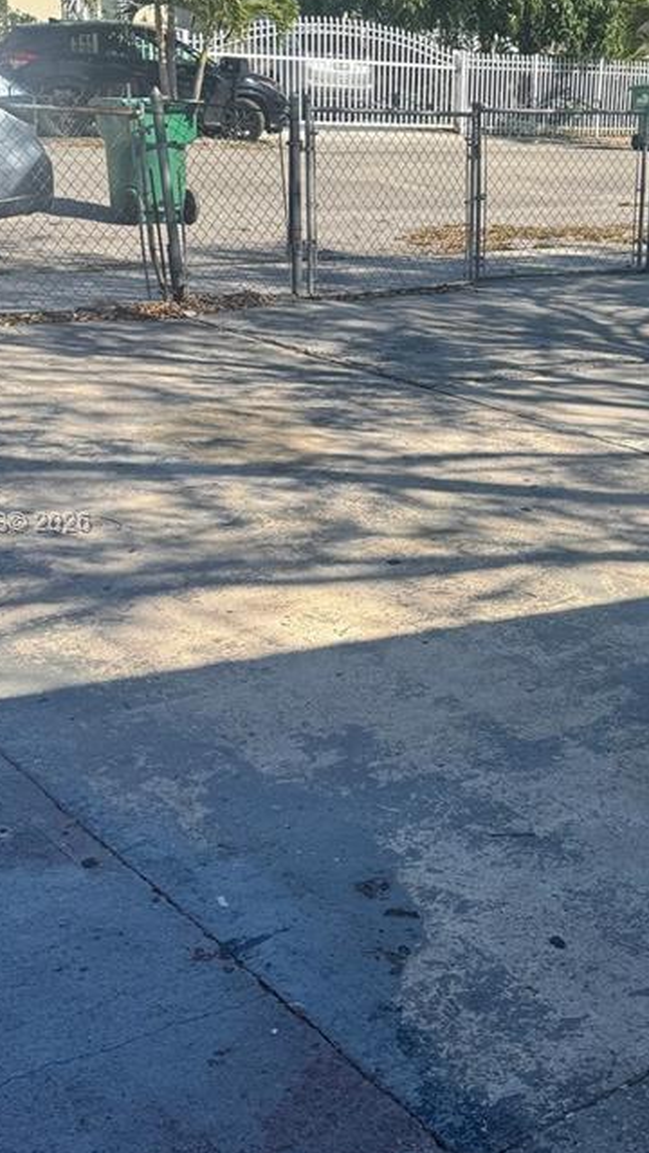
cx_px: 568
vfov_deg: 42.1
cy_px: 524
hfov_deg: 23.8
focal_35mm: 49
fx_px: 1499
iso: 80
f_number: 1.78
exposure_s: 1/2506
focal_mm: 6.76
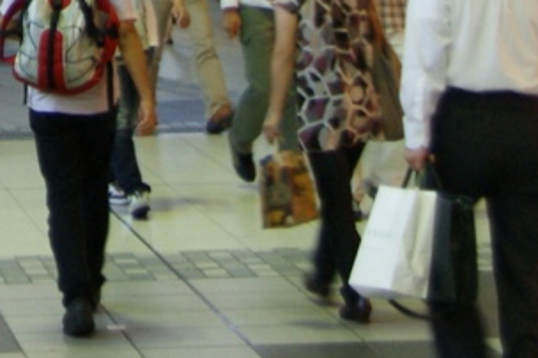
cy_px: -498
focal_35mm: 205
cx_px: -246
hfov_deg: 9.8
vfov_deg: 6.4
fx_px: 3060
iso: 400
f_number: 4
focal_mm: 26
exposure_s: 1/30
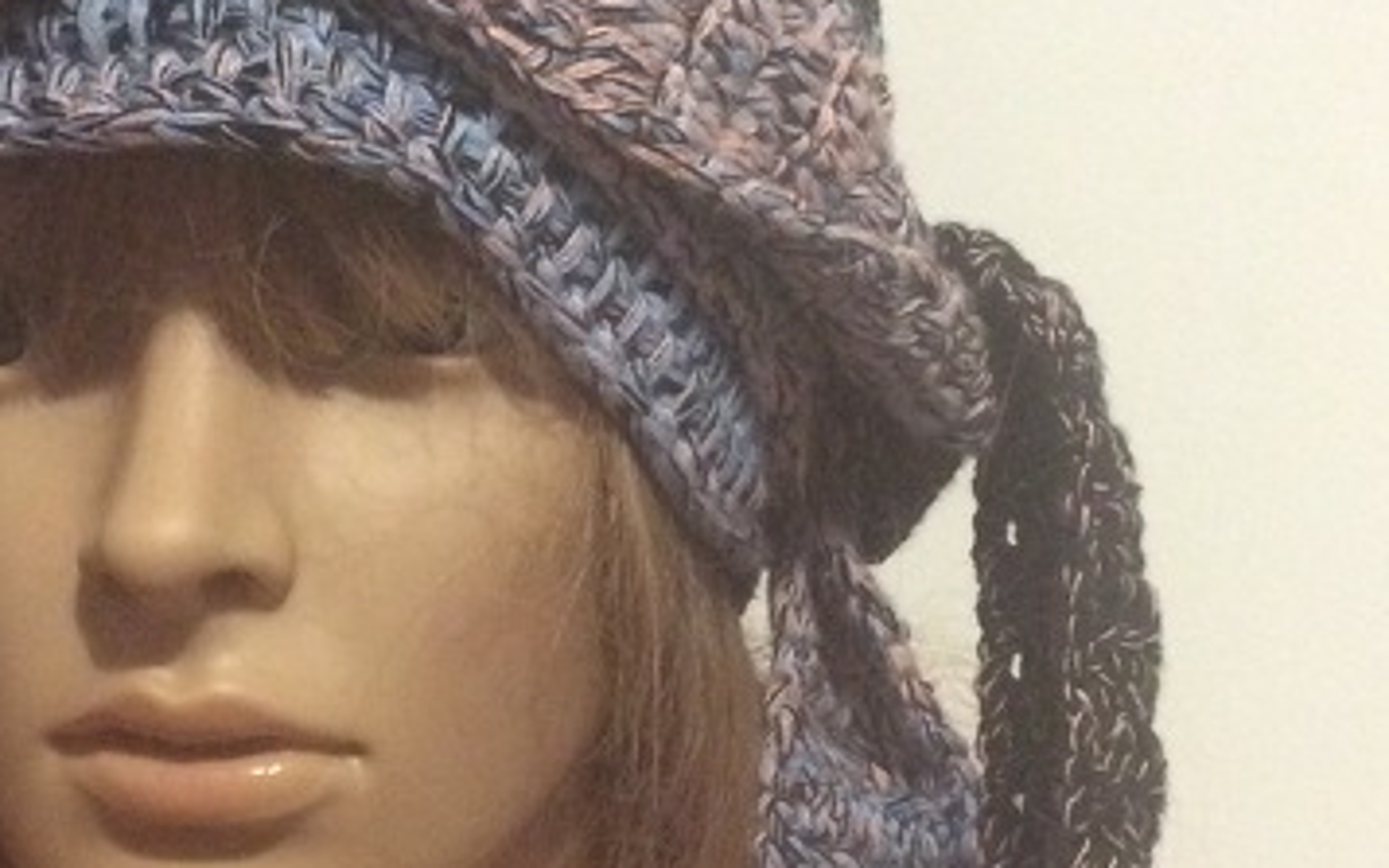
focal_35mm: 76
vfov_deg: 17.1
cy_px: 572
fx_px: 2877
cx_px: 568
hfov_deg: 27.1
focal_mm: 3.3
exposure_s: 1/17
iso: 320
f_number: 2.4
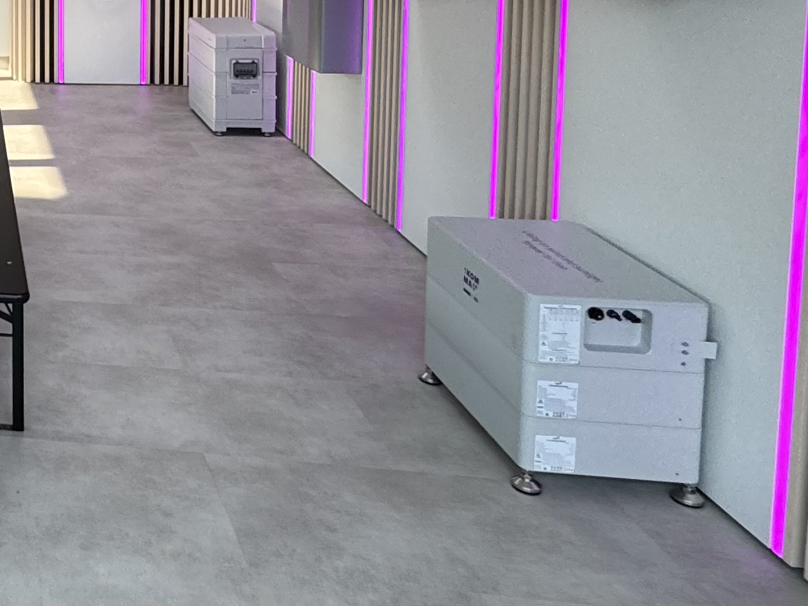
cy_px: -37
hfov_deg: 31.3
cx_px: -272
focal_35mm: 45
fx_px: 1051
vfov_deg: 29.5
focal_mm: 2.22
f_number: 2.2
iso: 125
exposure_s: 1/495
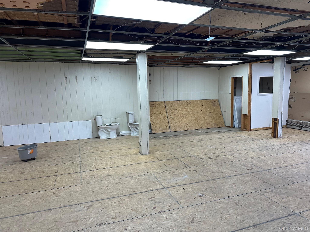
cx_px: 155
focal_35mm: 24
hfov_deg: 71.6
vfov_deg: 56.8
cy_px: 116
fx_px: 215
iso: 100
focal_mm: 6.86
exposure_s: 1/119
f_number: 1.78
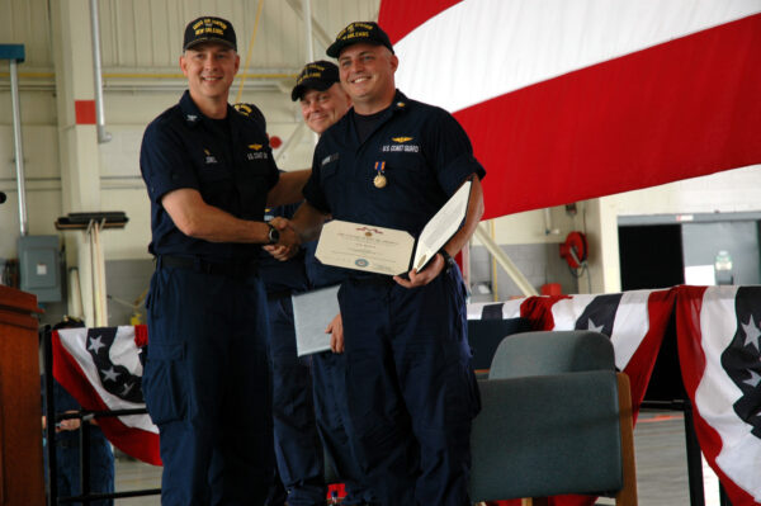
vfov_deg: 13.0
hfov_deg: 19.5
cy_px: 253
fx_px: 2218
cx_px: 380
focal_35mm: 105
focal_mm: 70
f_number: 5.6
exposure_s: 1/60
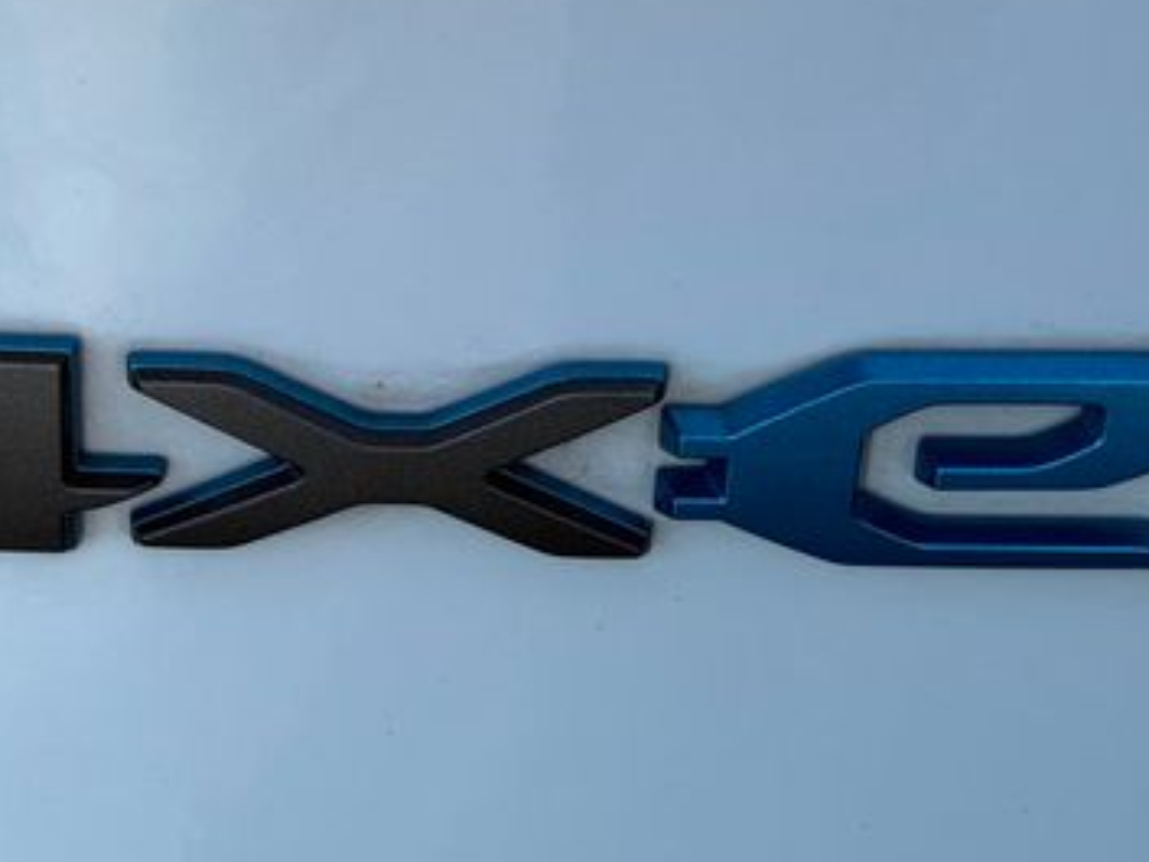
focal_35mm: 87
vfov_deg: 17.0
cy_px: 527
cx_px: 404
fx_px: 2889
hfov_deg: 22.4
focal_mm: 6.76
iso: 64
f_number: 1.78
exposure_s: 1/875
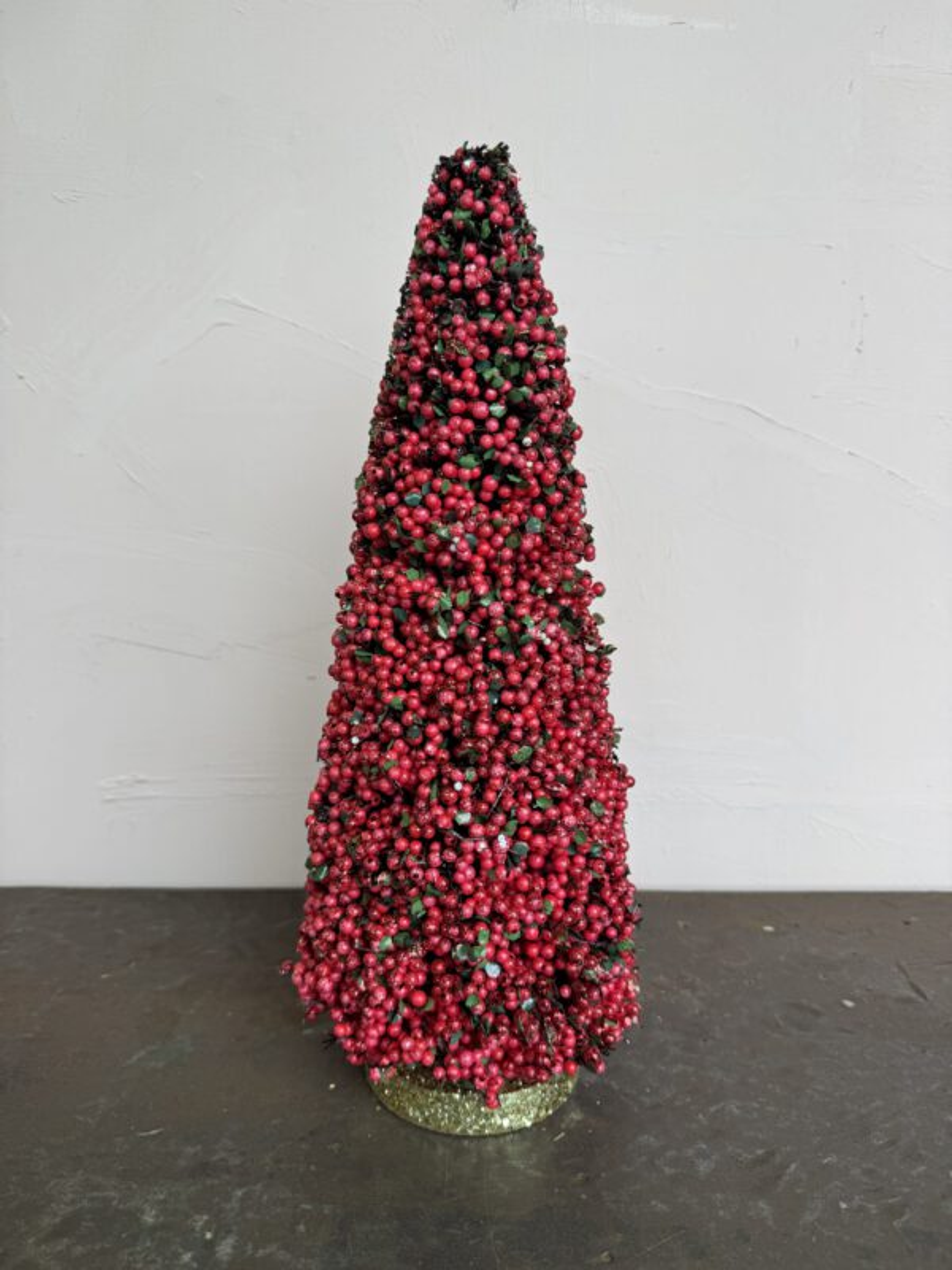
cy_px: 635
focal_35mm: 24
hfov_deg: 56.8
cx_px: 476
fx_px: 880
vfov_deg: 71.6
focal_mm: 6.76
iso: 125
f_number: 1.78
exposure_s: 1/100
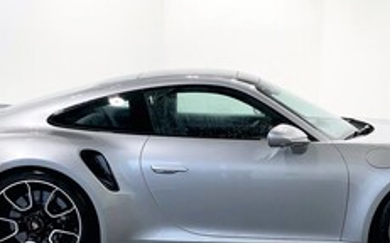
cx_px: 235
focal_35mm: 56
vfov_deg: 22.9
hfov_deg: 36.2
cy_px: 175
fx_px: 595
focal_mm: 3
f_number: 1.8
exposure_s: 1/233
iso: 16
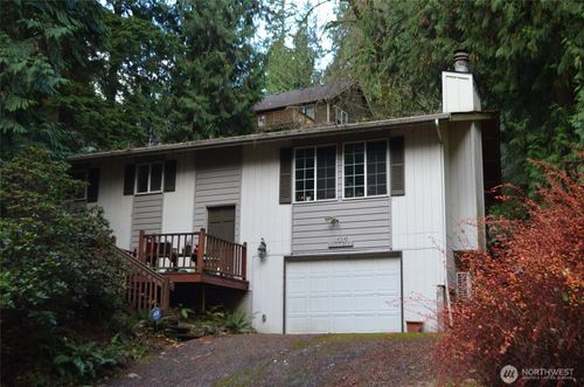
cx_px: 292
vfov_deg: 29.7
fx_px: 728
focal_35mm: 45
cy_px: 194
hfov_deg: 43.7
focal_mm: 30
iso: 400
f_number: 4.8
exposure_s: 1/90
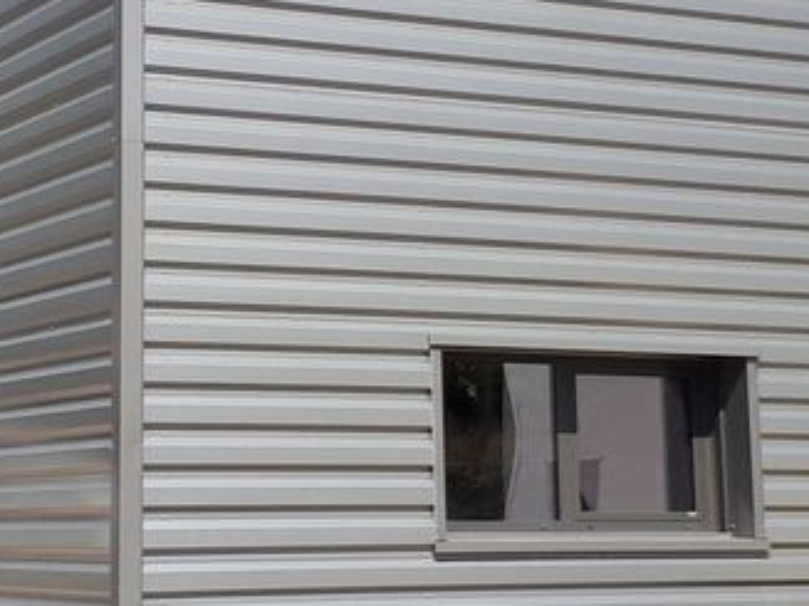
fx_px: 2313
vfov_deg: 14.8
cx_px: 339
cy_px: 96
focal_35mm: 99
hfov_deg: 19.8
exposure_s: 1/1368
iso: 40
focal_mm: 3.6
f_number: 1.9
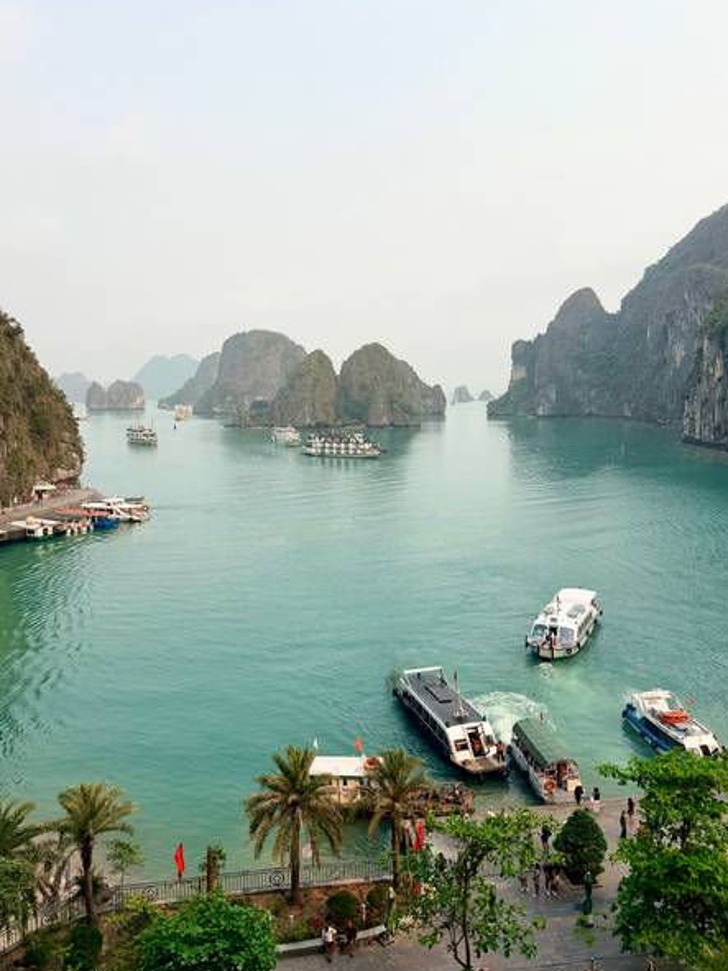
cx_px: 368
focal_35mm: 26
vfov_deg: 67.2
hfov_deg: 53.0
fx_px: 729
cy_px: 455
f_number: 1.78
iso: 80
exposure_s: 1/3279
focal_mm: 6.76
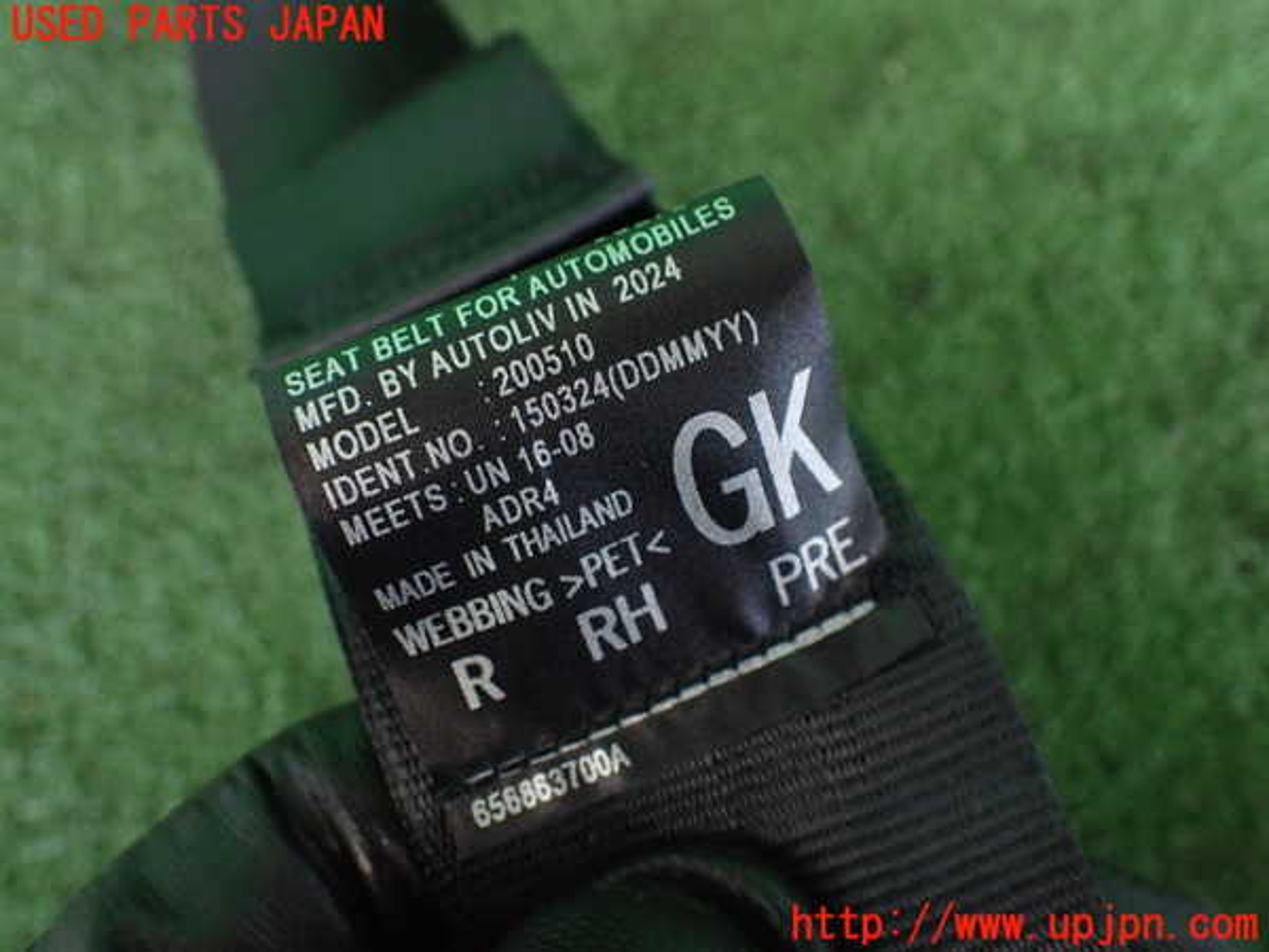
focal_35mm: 30
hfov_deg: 60.0
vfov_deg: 46.8
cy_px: 476
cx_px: 634
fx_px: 1100
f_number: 2.3
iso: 800
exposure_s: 1/50
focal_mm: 5.4
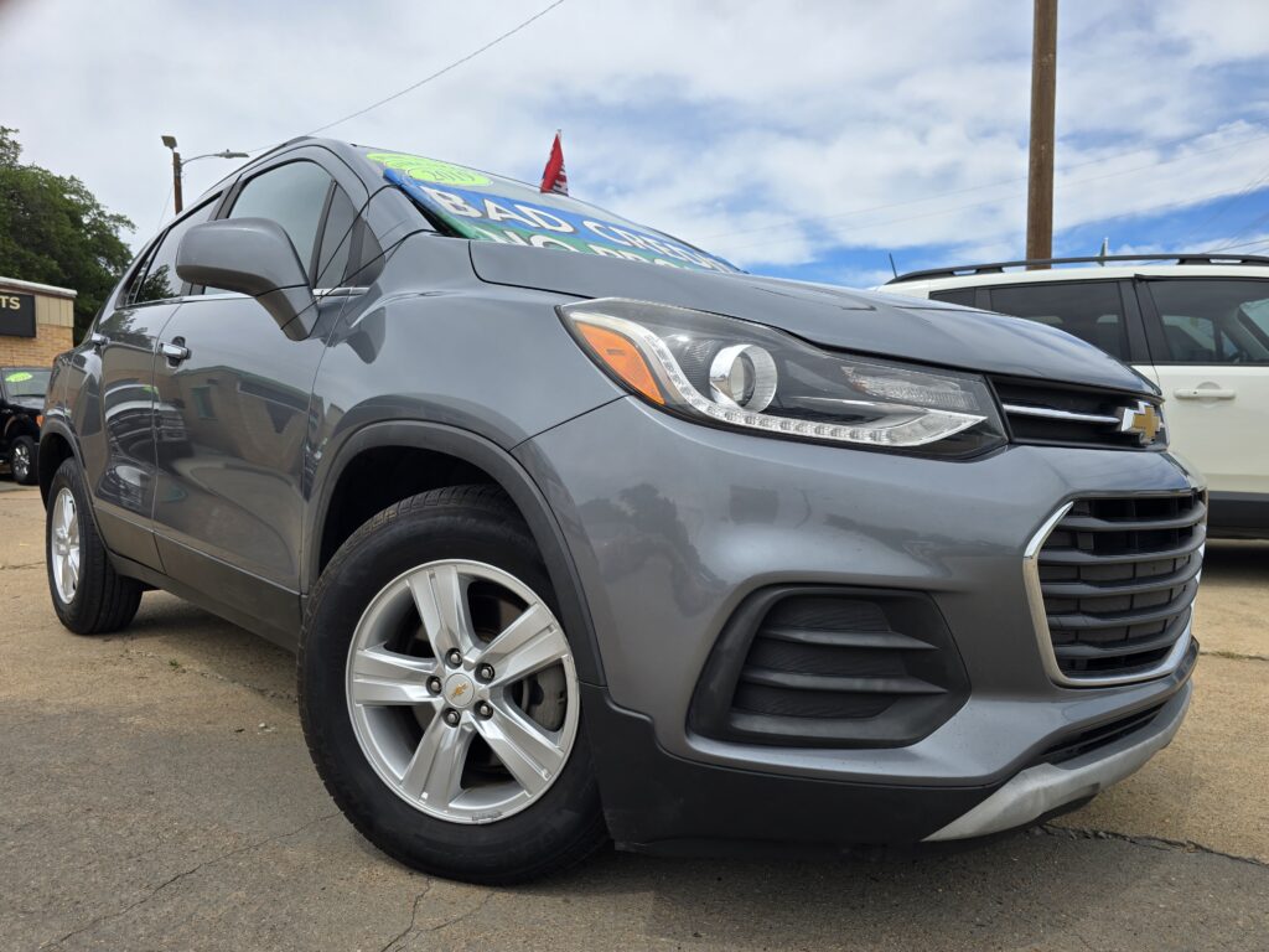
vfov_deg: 58.9
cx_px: 634
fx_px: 843
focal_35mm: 23
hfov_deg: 73.9
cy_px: 476
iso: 12
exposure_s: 1/682
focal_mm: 6.3
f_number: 1.7
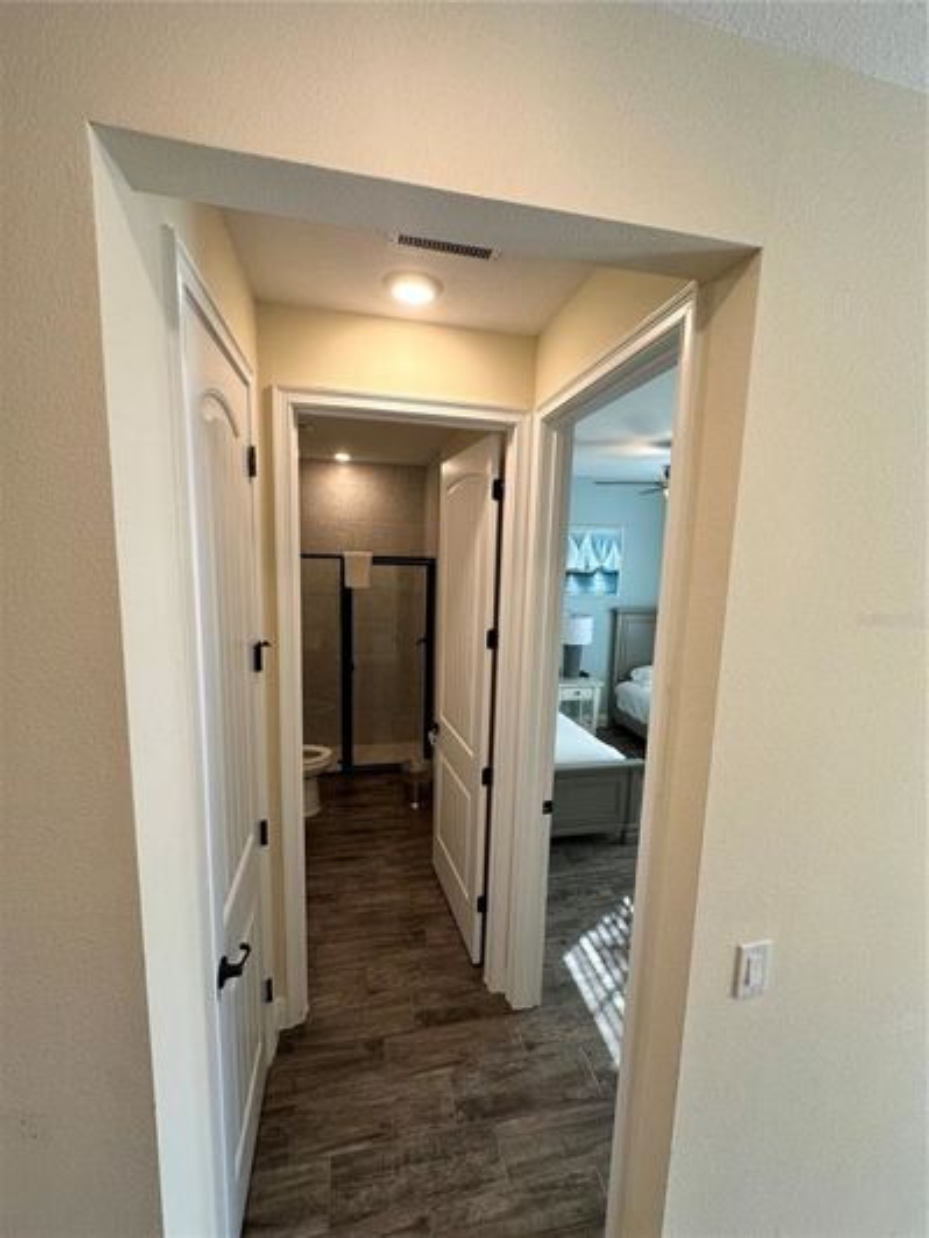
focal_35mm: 14
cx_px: 464
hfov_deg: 85.7
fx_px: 501
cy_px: 619
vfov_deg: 102.1
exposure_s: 1/120
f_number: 2.2
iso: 125
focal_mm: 2.22
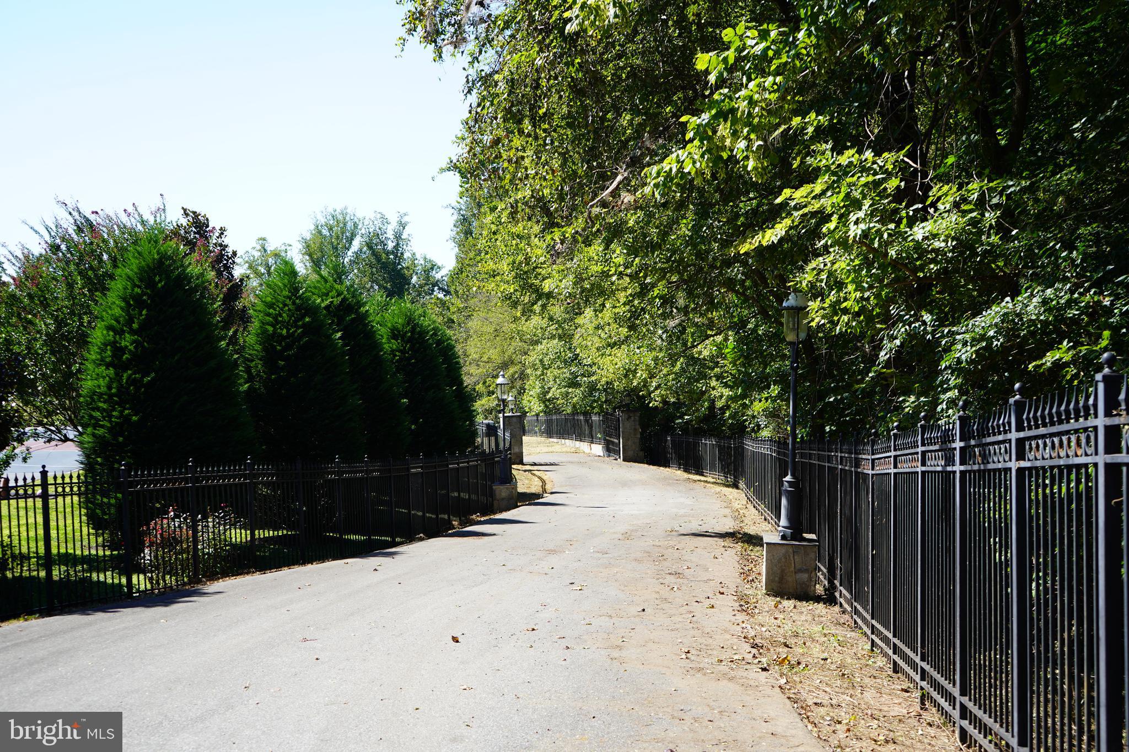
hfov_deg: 54.4
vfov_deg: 37.8
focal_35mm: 35
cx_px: 564
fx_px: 1097
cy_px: 376
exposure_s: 1/200
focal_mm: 35
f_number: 5
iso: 100
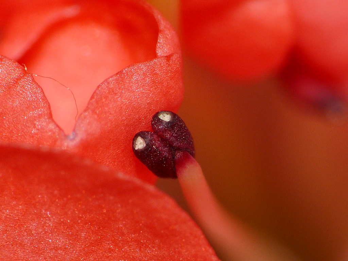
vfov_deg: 2.0
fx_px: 7520
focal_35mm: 748
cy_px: 130
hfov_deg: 2.7
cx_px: 174
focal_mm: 88.8
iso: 100
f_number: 11
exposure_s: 1/100
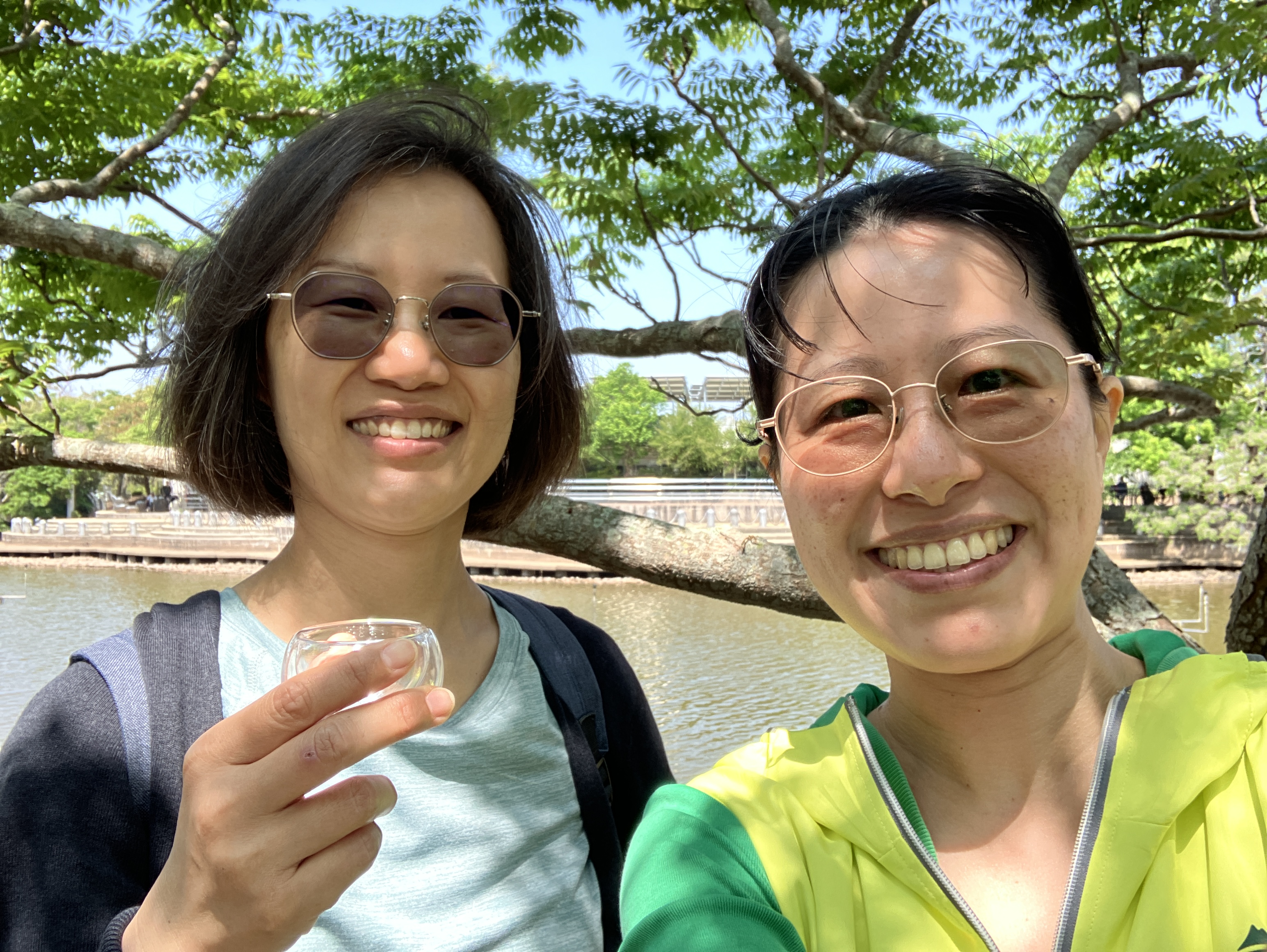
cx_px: 634
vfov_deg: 44.2
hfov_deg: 56.8
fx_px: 1172
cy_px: 476
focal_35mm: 32
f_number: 2.2
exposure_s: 1/121
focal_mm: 2.87
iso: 20
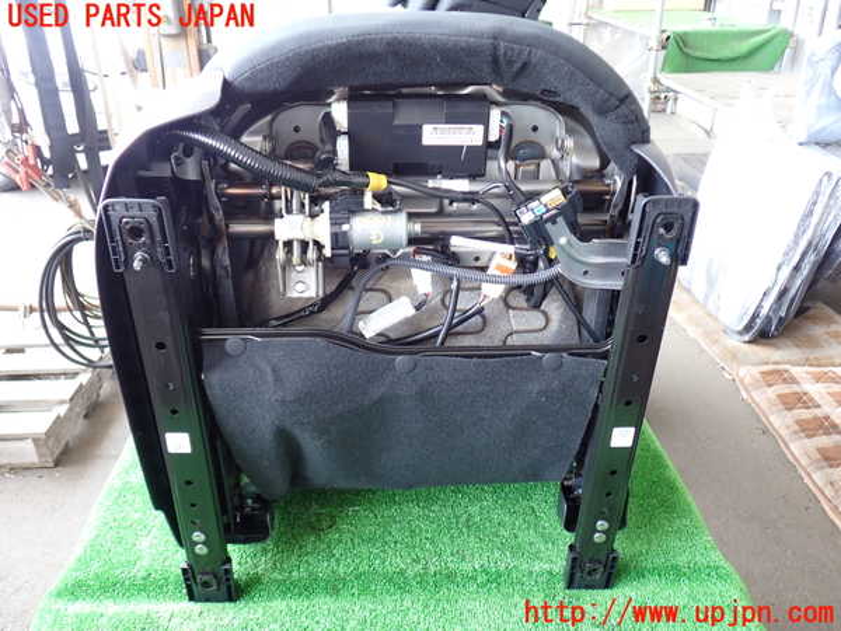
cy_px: 316
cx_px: 420
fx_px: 729
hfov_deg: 60.0
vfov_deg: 46.8
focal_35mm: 30
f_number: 2.3
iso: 200
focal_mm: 5.4
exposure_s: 1/40
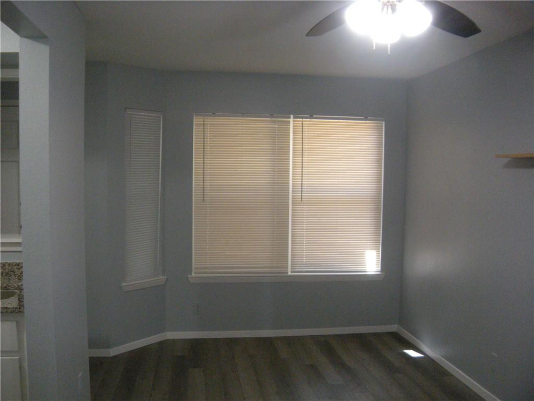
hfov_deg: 52.6
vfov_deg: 40.7
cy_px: 200
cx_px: 267
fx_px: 540
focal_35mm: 35
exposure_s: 1/54
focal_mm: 5.9
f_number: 3.8
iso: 365
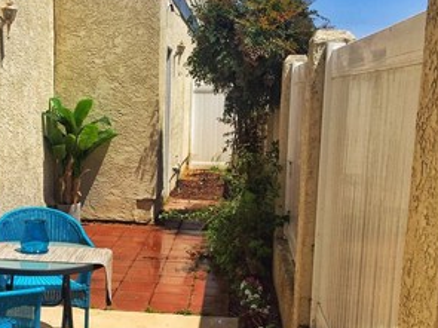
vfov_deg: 23.0
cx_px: 123
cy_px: 248
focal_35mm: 63
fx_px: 797
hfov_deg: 30.3
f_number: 2.2
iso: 32
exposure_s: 1/3300
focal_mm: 4.15
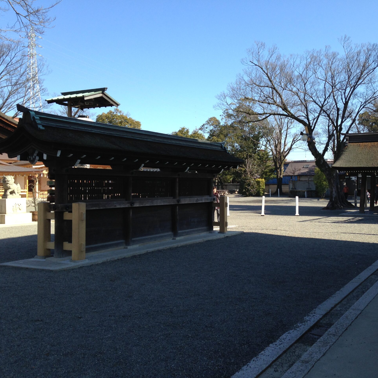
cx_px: 239
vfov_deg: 42.8
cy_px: 189
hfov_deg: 42.5
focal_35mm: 39
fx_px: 482
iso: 50
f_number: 2.4
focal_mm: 4.12
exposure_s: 1/733
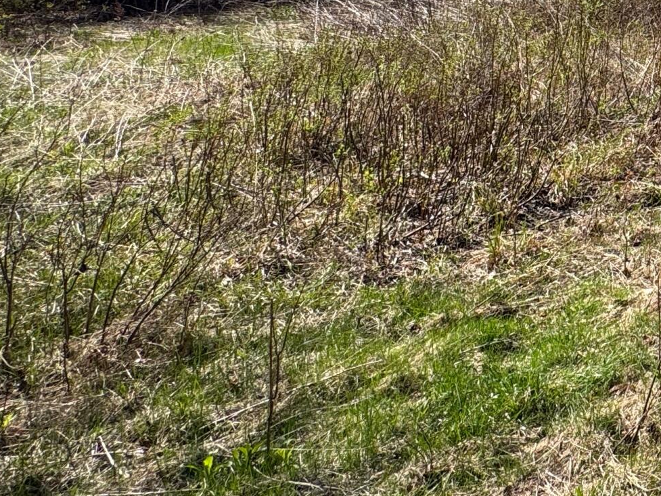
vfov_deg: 29.6
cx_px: 887
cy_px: -74
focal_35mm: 43
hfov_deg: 31.8
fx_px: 821
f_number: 2.2
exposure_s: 1/889
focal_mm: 2.22
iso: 40
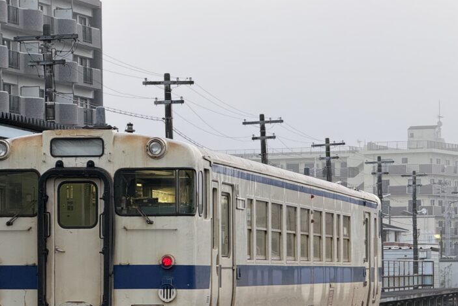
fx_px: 2315
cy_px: 245
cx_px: 250
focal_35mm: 182
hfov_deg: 11.3
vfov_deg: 7.5
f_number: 2.8
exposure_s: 1/99
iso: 160
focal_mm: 15.66
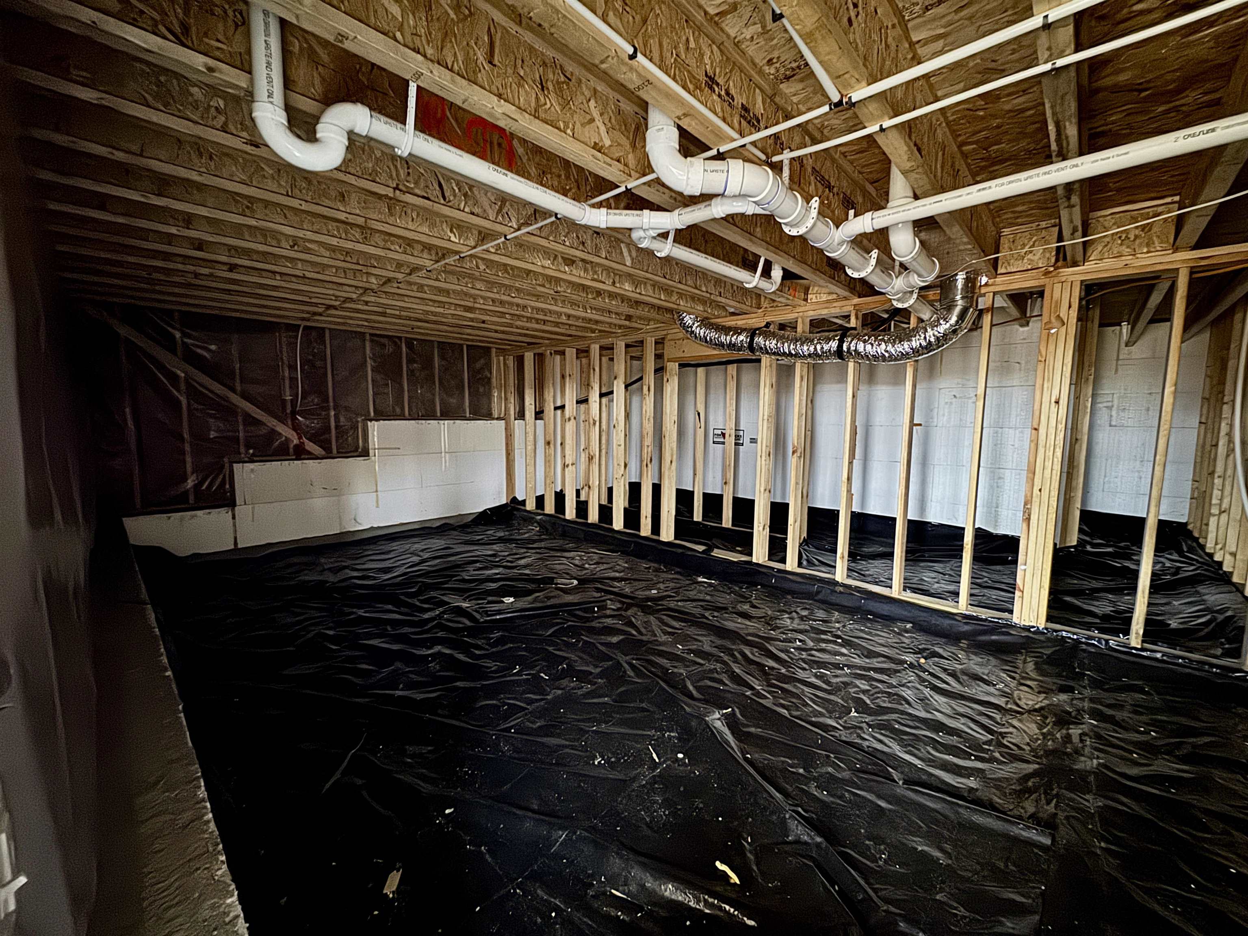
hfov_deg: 102.1
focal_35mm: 14
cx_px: 624
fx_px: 505
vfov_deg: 85.7
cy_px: 468
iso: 1250
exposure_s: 1/11
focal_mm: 2.22
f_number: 2.2
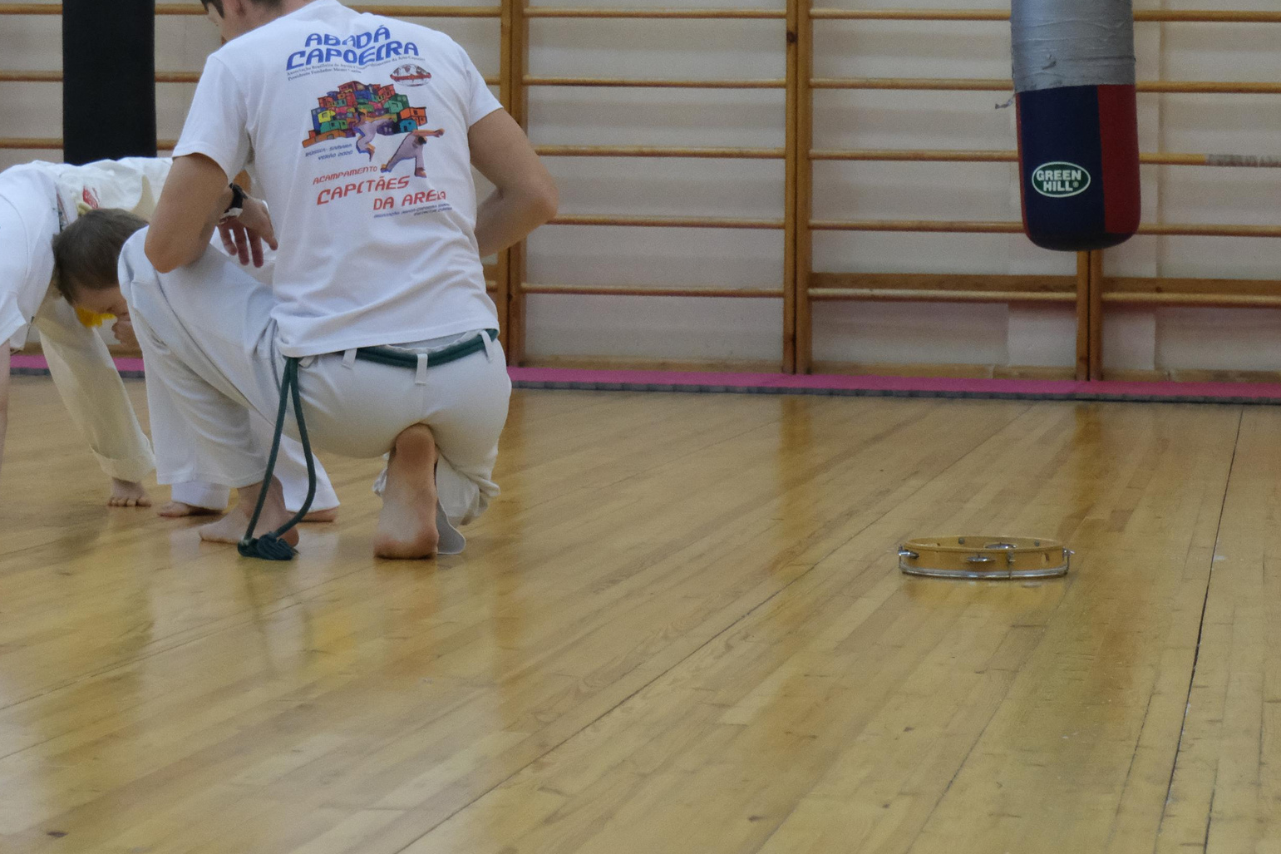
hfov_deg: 18.0
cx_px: 402
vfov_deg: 12.1
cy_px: 158
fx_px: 4020
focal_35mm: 113
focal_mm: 45
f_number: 5.6
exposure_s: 1/280
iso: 6400
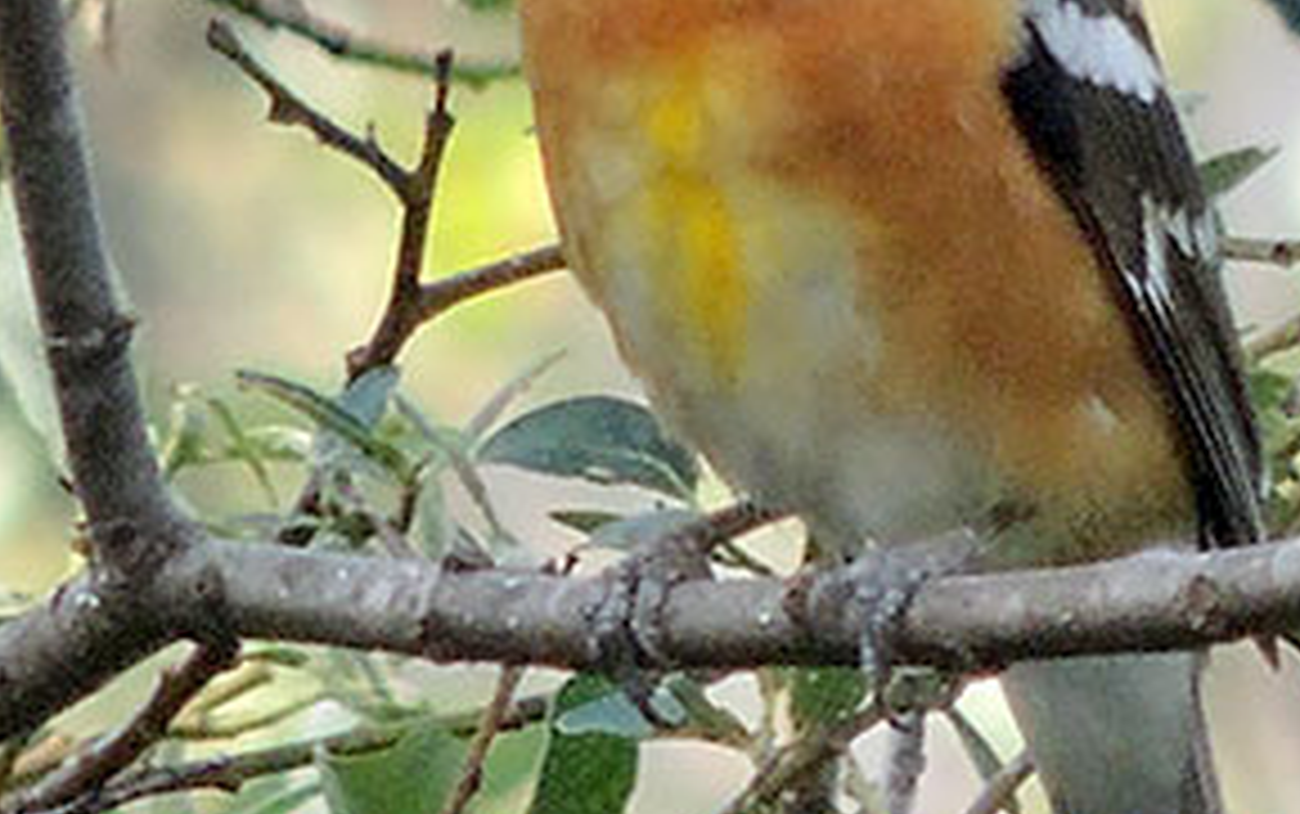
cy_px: 144
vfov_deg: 0.4
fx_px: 103868
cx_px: 603
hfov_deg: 0.7
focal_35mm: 2930
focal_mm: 180
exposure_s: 1/250
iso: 400
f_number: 5.9
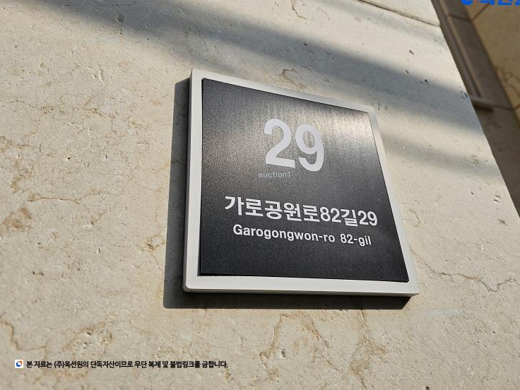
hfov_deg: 69.3
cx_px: 274
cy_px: 179
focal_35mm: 25
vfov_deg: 54.8
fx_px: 376
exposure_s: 1/2000
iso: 20
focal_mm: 6.3
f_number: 1.7
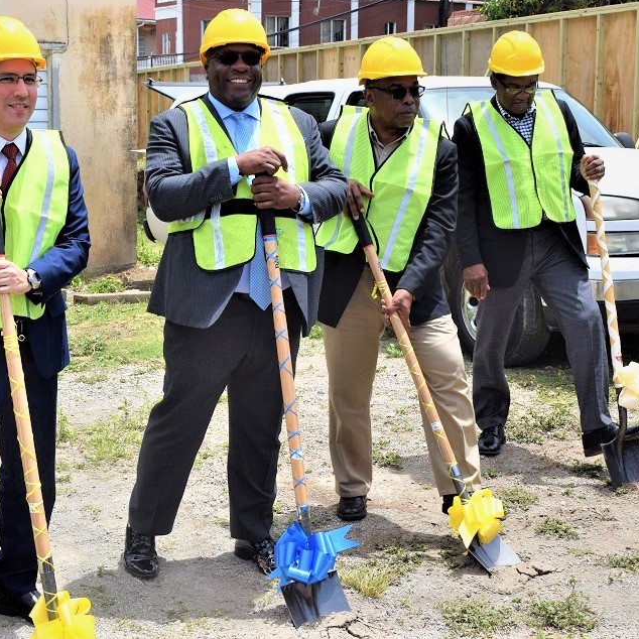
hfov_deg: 31.4
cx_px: 206
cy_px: 318
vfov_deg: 31.6
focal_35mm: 54
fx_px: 1128
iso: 200
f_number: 9
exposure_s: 1/320
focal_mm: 28
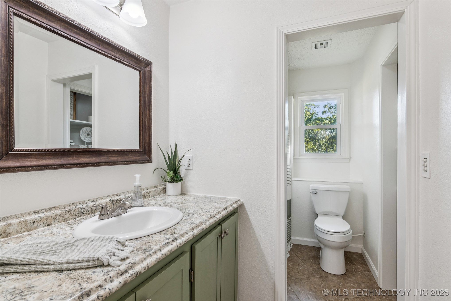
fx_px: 213
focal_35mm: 17
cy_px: 150
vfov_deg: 70.4
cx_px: 226
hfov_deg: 93.3
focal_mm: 17
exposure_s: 1/60
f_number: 7.1
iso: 640
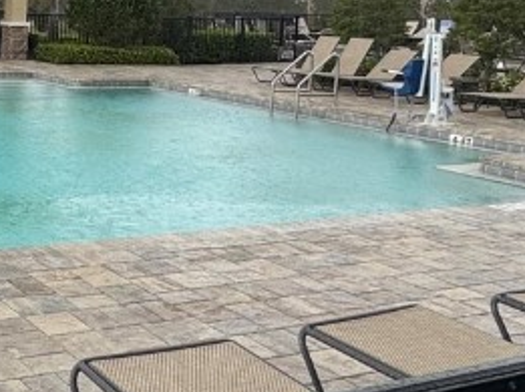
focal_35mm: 55
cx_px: -78
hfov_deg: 30.5
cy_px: 92
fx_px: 833
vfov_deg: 26.1
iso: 40
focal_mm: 2.22
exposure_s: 1/139
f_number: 2.2
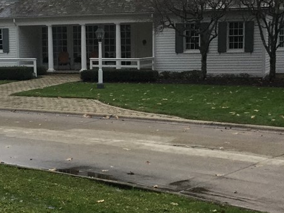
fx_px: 582
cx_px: 89
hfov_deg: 27.2
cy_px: 99
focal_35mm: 71
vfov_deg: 20.7
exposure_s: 1/30
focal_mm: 3.3
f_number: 2.4
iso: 32
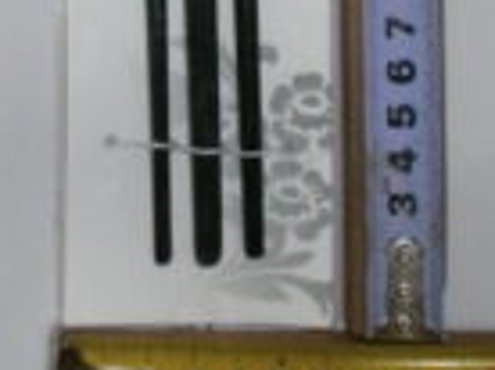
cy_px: -199
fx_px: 1399
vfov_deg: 14.0
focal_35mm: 98
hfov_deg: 19.4
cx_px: -11
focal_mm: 4.8
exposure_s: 1/30
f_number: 2.9
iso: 125
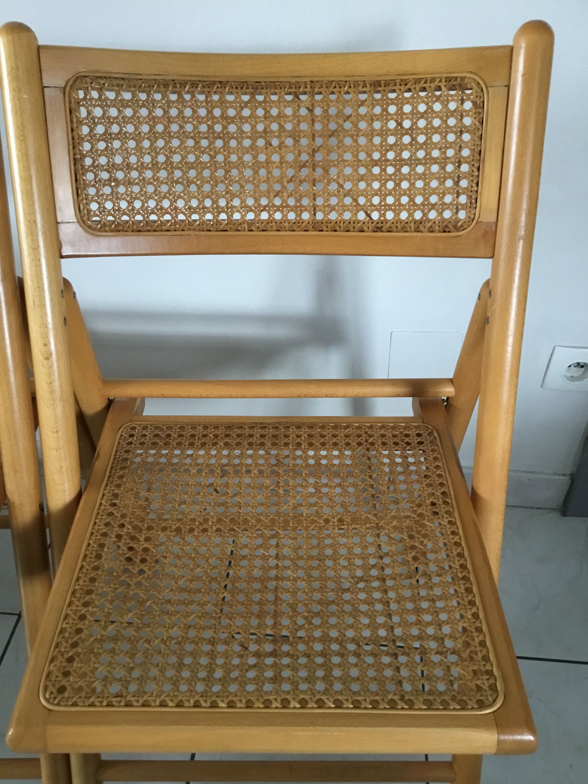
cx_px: 294
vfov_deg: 58.4
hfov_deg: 45.4
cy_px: 392
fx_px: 702
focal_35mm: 31
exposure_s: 1/33
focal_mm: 3.3
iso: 160
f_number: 2.4
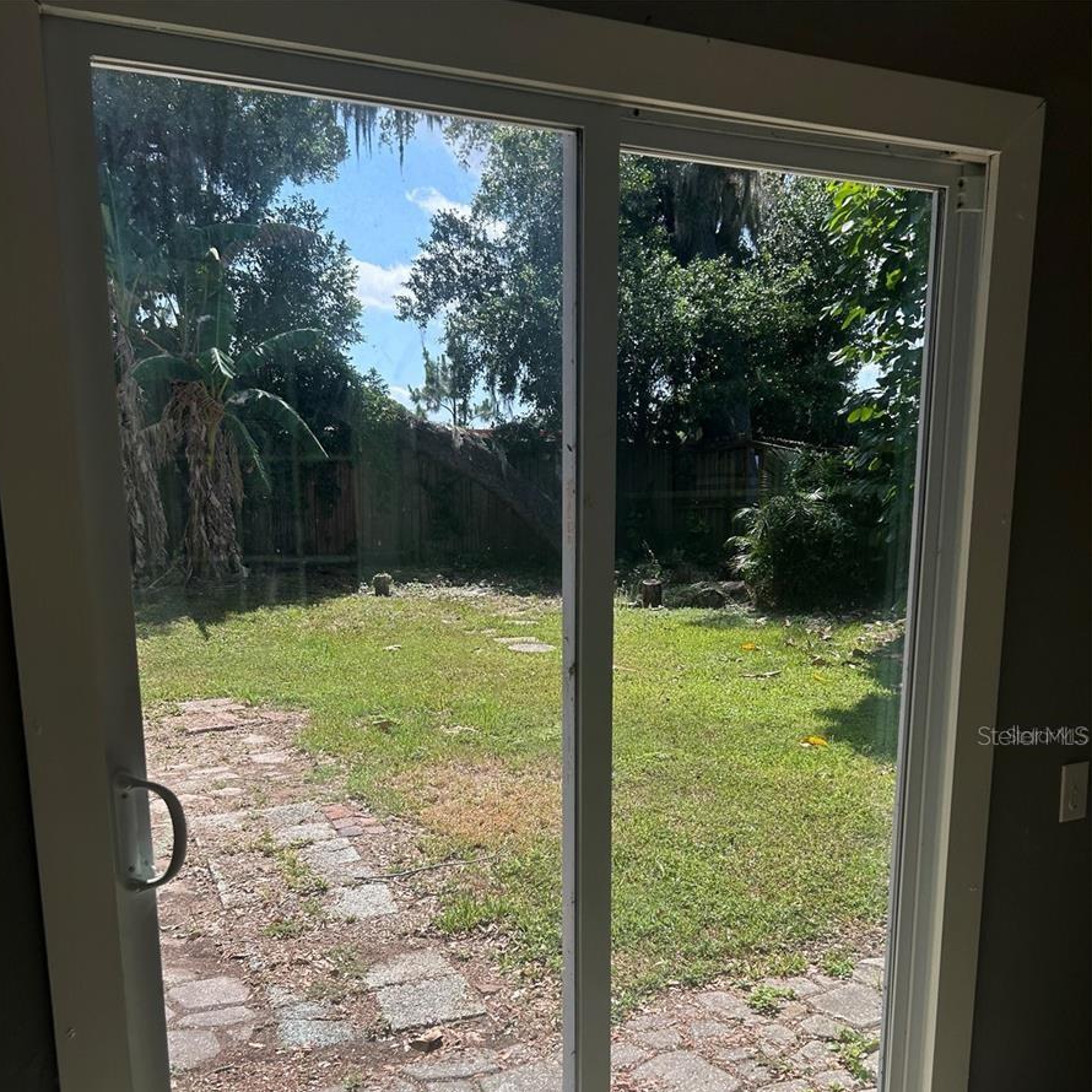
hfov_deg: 52.5
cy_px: 735
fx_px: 1106
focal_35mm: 31
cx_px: 541
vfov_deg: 51.5
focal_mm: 5.7
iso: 50
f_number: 1.5
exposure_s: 1/1808
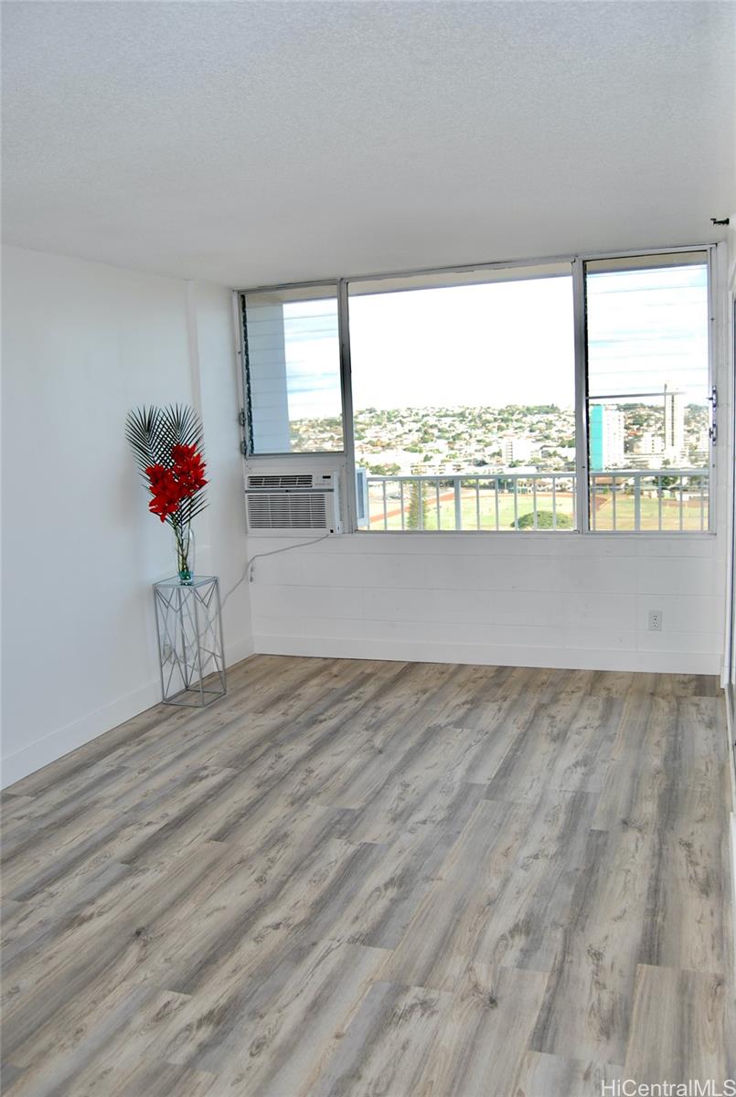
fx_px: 824
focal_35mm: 27
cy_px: 548
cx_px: 368
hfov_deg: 48.1
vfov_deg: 67.3
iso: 100
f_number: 3.5
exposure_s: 1/160
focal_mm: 18
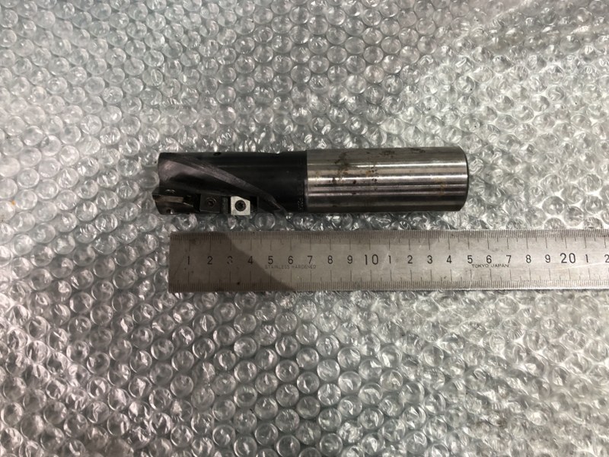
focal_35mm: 28
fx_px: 493
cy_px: 228
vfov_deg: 49.7
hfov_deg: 63.4
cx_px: 304
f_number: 1.8
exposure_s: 1/15
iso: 40
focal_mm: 3.99
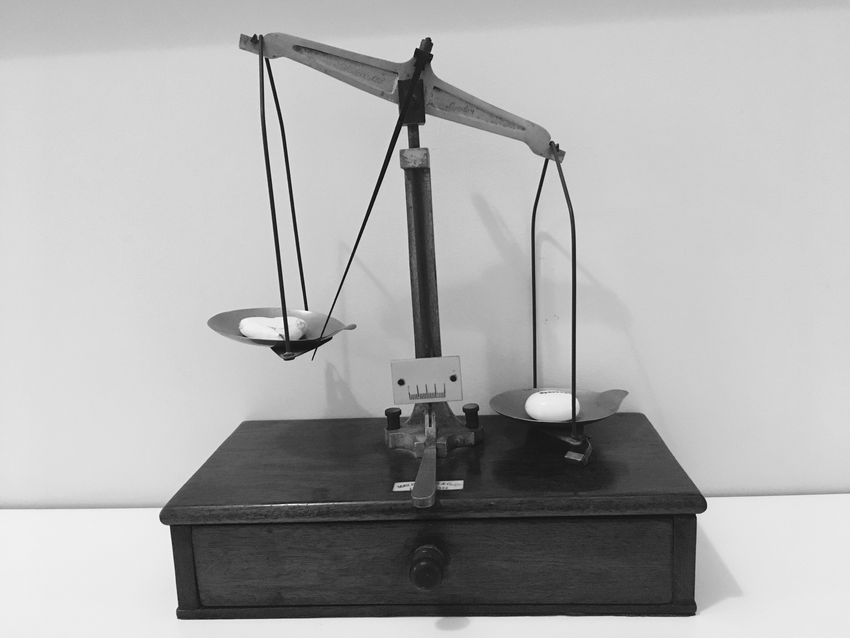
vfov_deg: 48.2
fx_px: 712
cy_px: 319
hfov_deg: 61.7
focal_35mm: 29
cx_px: 425
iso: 320
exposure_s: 1/17
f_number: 2.2
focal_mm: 4.15
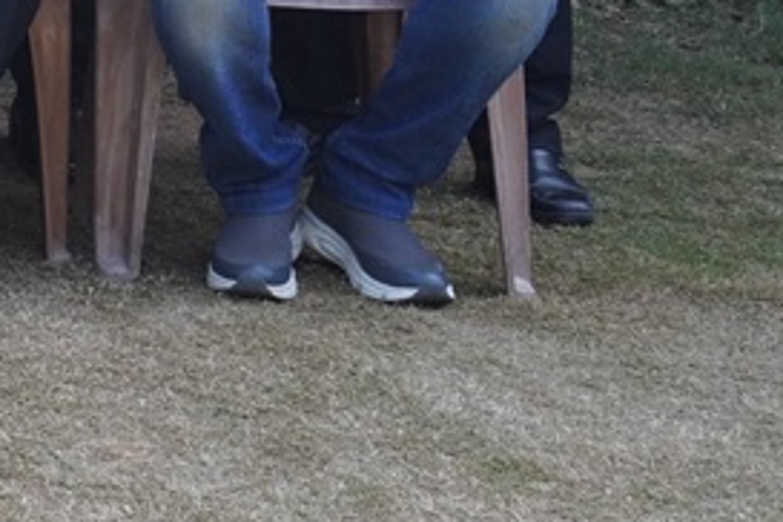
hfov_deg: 9.5
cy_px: -746
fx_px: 4067
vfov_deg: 6.9
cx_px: -1251
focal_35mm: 187
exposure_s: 1/200
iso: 1250
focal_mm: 34
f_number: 9
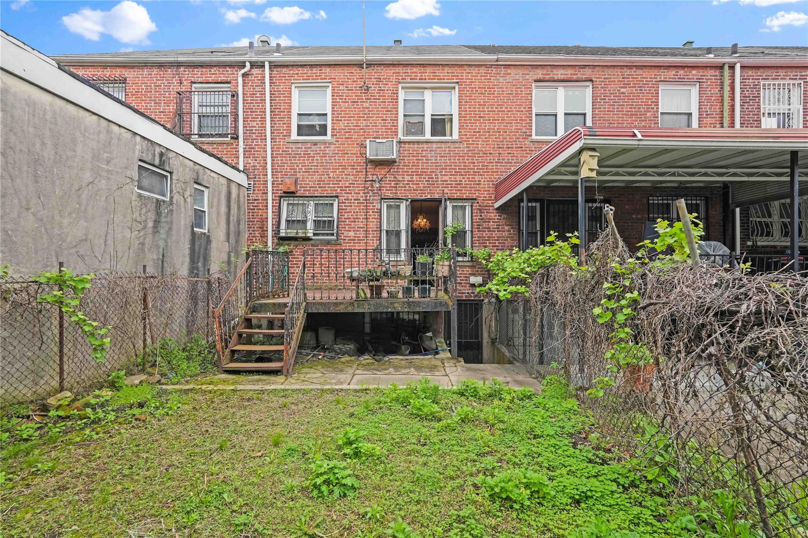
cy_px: 269
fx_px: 370
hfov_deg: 95.0
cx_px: 404
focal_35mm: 16
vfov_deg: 72.0
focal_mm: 16.5
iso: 2000
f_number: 7.1
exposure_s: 1/320
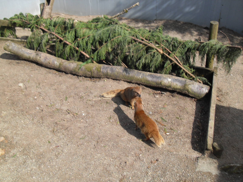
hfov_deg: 50.1
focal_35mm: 37
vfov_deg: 38.7
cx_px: 122
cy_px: 91
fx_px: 260
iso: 80
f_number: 8.9
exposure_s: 1/60
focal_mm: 6.3
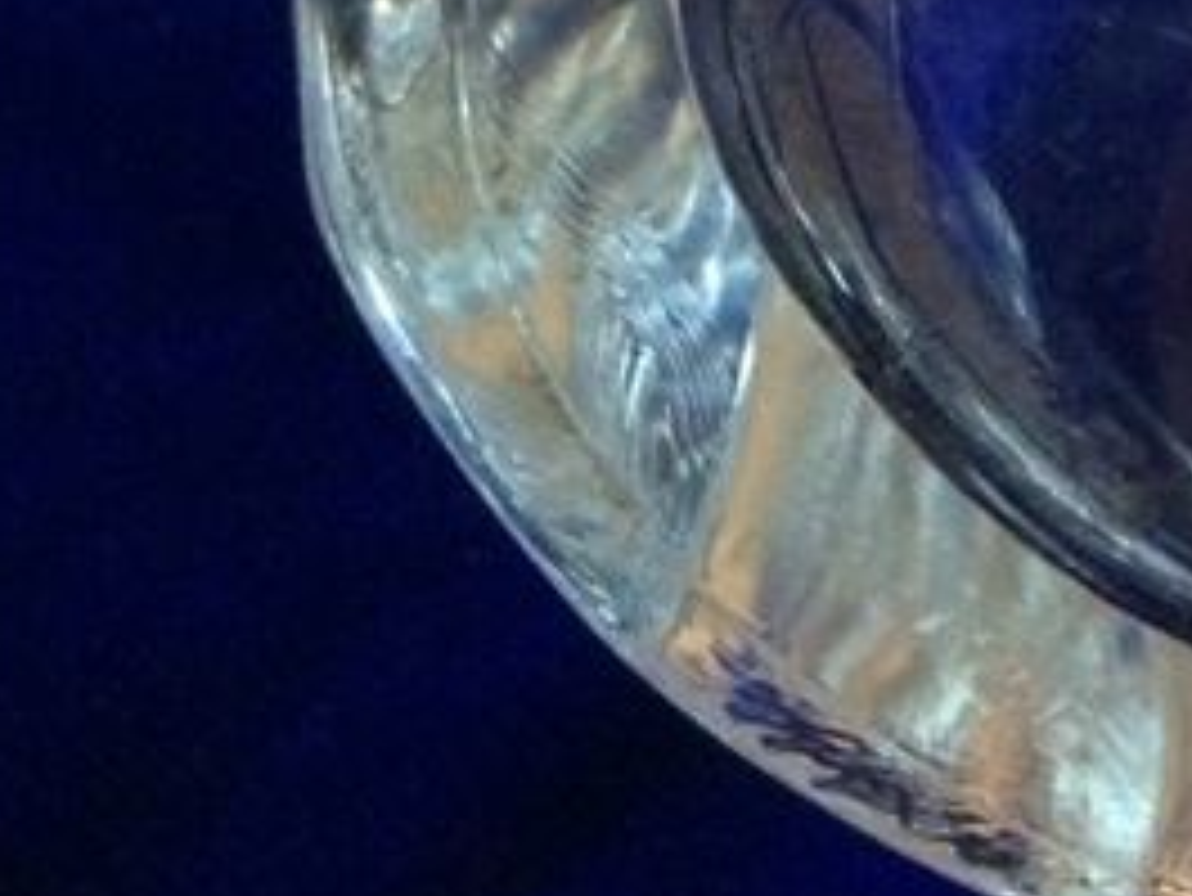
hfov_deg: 16.8
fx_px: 3514
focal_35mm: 102
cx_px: 1966
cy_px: -110
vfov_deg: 14.2
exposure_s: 1/15
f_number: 2.2
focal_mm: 4.12
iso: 400
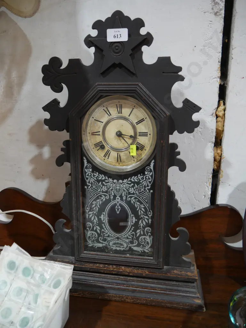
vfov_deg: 63.4
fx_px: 265
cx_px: 123
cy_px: 164
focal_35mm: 28
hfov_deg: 49.8
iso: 400
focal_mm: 14
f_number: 3.5
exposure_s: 1/60
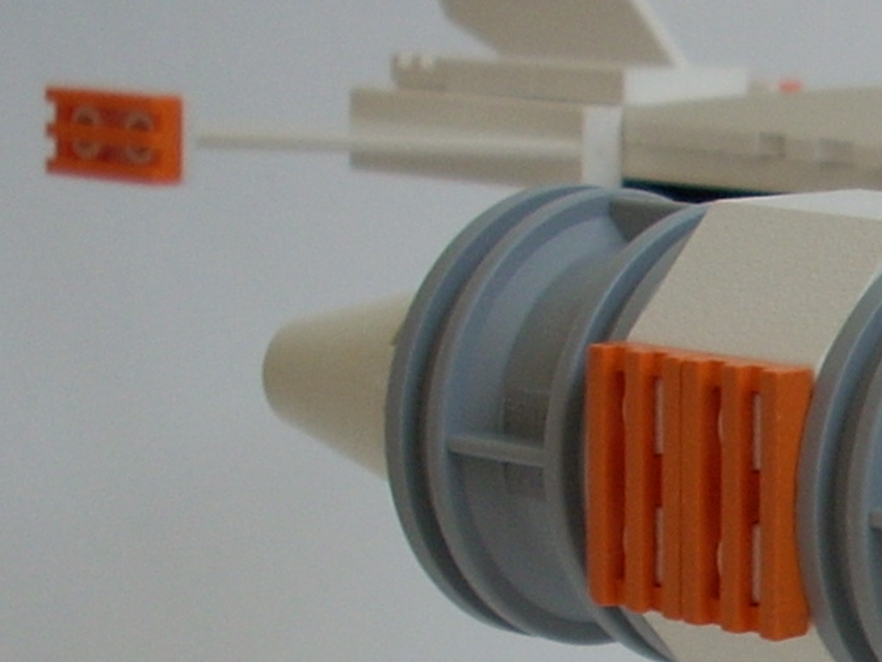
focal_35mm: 141
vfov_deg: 10.5
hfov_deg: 13.0
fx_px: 3593
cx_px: 1436
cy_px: 620
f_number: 2.8
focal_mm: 6.2
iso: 64
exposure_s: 1/55
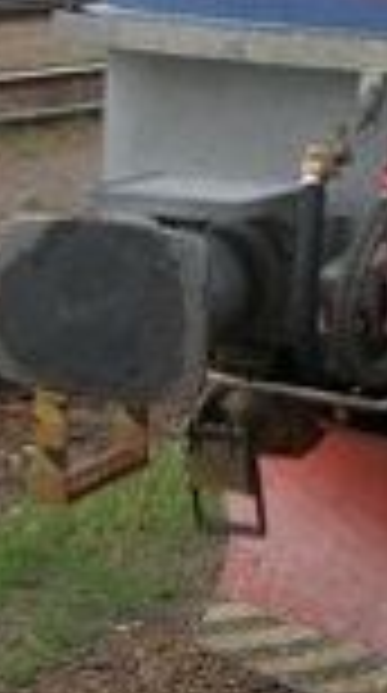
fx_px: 3467
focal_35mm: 189
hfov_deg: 6.2
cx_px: 778
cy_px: -137
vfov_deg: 11.2
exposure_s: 1/400
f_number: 2.8
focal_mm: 6.8
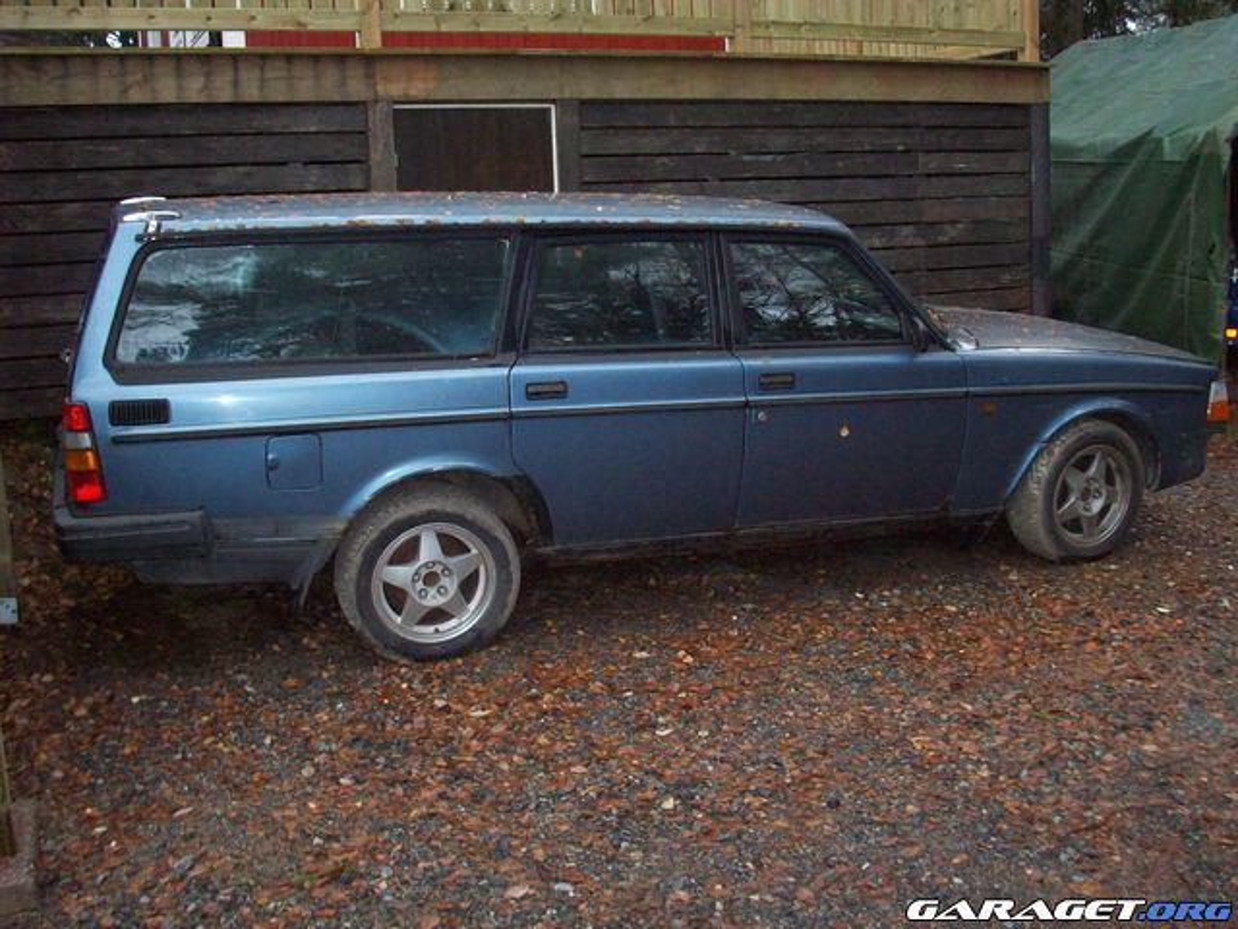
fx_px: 1323
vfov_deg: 38.7
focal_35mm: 37
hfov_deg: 50.1
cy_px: 464
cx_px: 619
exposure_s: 1/64
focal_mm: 6.2
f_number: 2.8
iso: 200
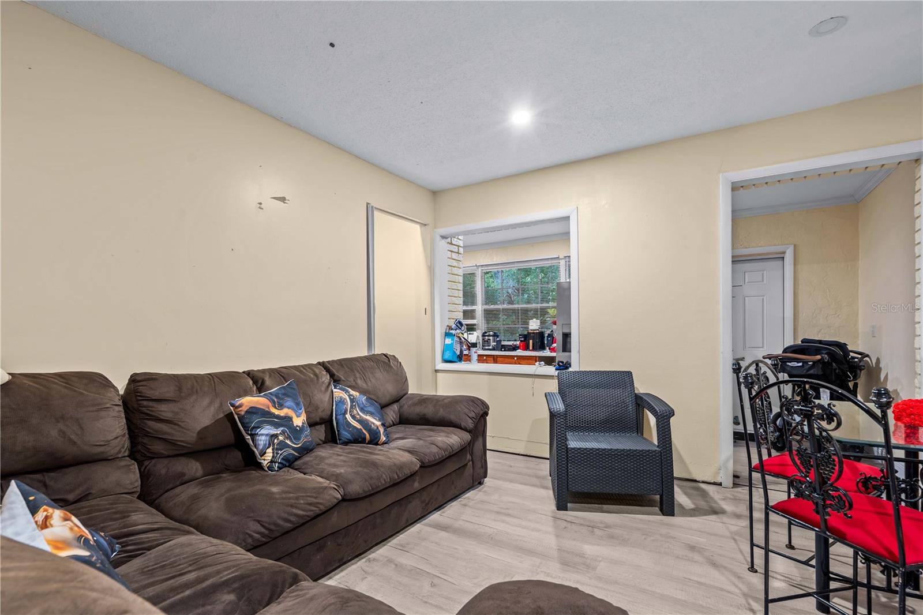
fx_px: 410
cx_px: 462
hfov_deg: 96.7
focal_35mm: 16
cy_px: 308
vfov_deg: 73.7
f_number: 8
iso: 200
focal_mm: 16
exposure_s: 3.2
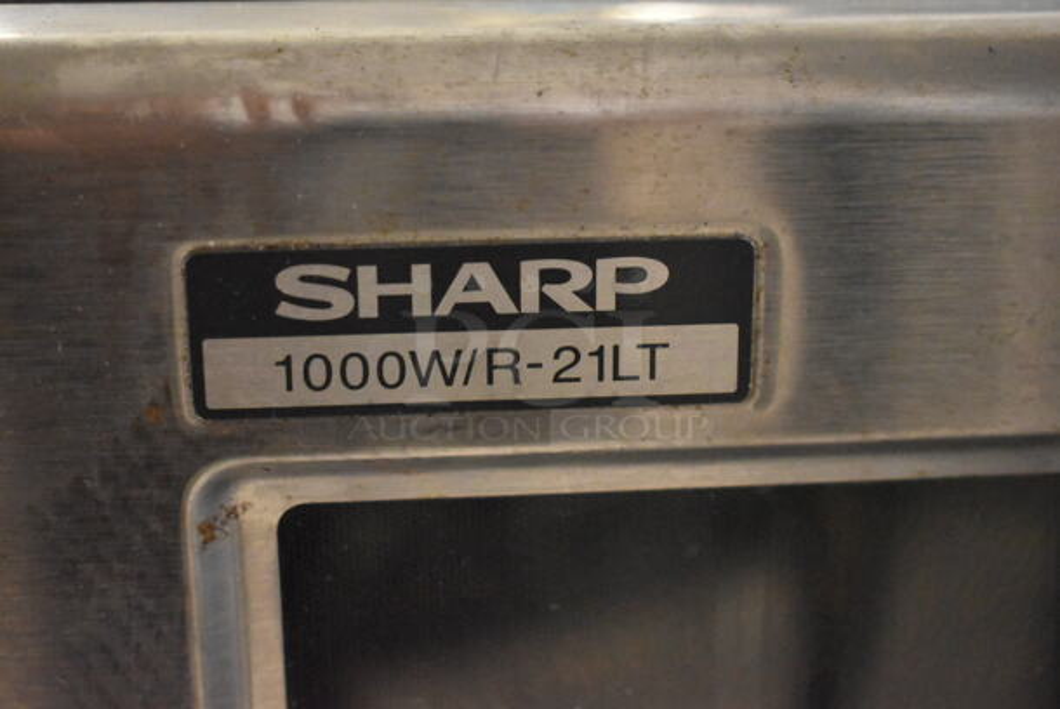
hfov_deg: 33.4
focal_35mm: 60
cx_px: 530
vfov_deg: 22.7
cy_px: 354
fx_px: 1768
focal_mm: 40
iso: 11400
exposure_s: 1/60
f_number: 5
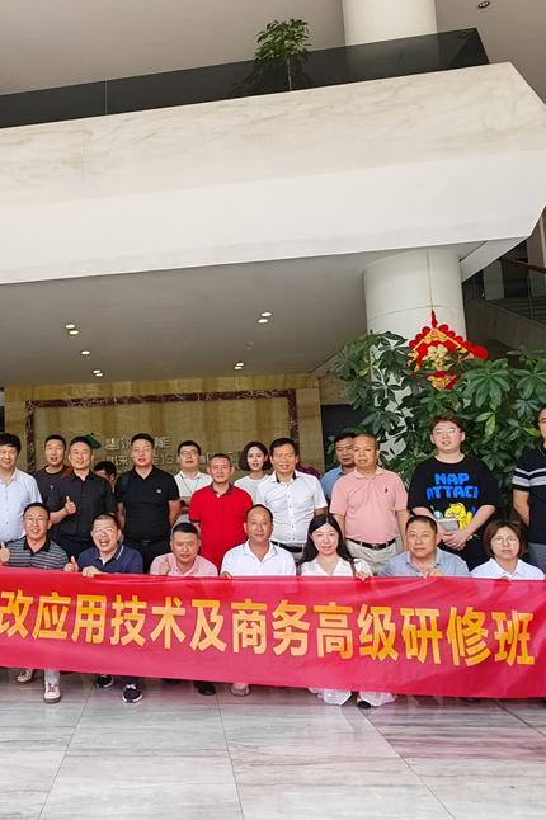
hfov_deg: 42.2
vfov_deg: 63.7
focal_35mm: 29
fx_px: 660
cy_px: 412
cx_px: 84
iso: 160
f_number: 2
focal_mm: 1.82
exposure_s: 1/97
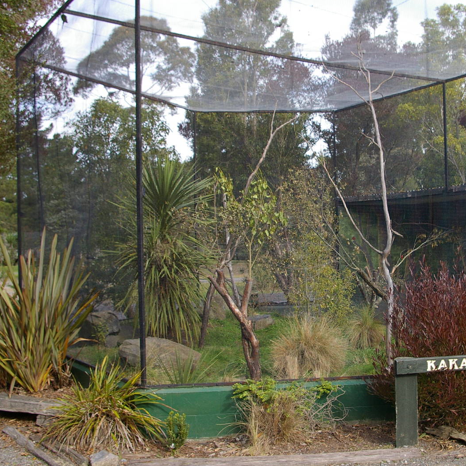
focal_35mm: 41
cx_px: 308
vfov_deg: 41.3
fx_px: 619
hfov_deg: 40.8
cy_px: 232
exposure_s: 1/180
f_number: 8
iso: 400
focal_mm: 21
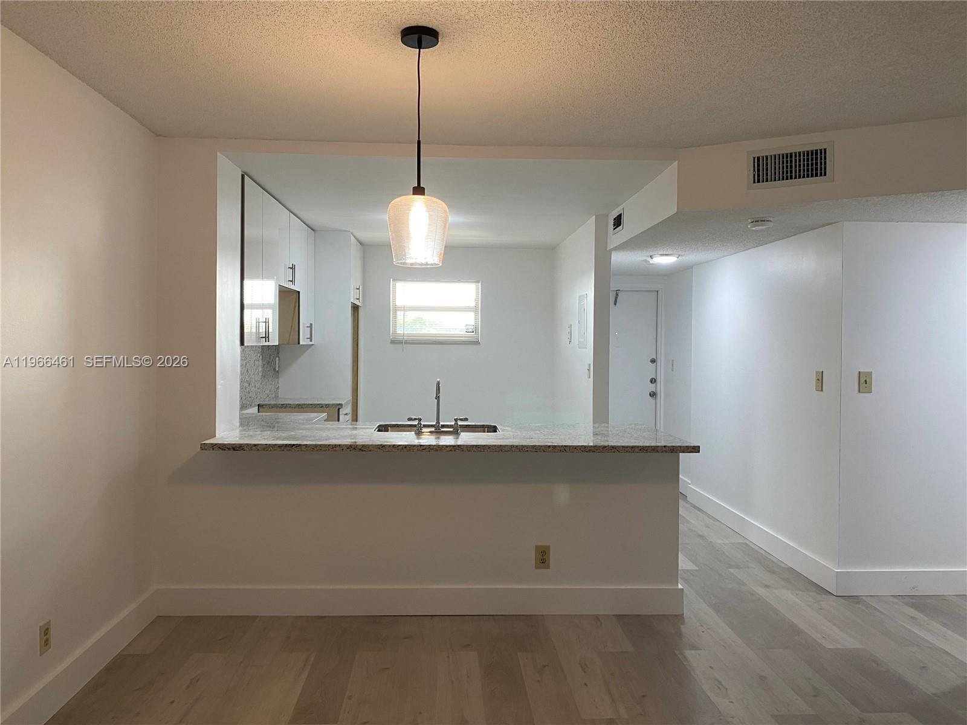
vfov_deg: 53.1
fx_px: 726
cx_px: 484
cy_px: 362
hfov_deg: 67.3
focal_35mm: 26
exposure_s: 1/60
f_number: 1.8
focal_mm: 4.25
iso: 80
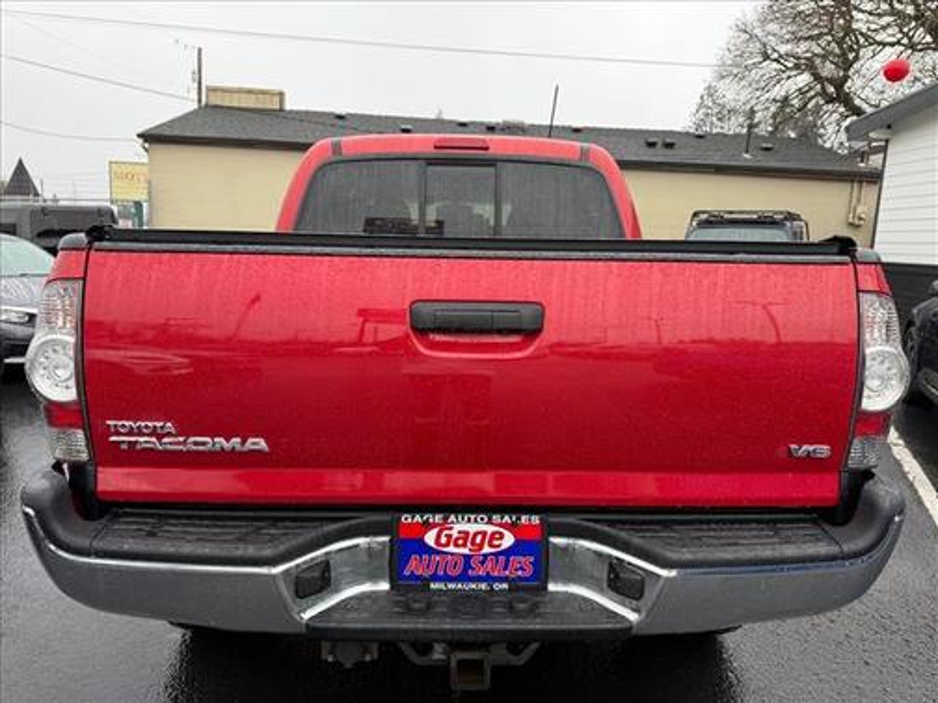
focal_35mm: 24
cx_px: 469
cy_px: 352
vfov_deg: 56.8
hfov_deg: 71.6
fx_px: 650
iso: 100
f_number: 1.78
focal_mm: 6.76
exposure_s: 1/341
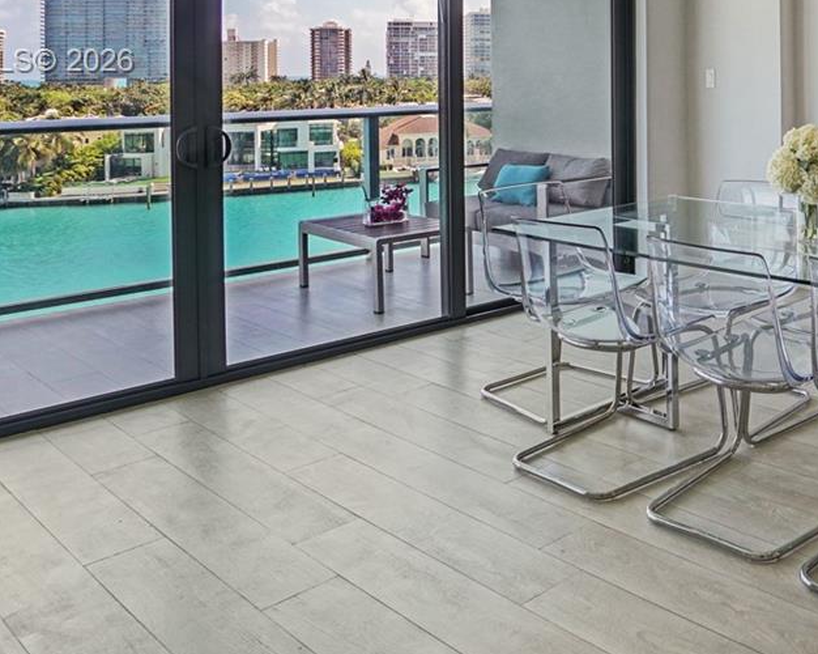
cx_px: 772
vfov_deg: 38.3
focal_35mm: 36
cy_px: 63
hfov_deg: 44.6
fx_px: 871
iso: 250
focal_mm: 10
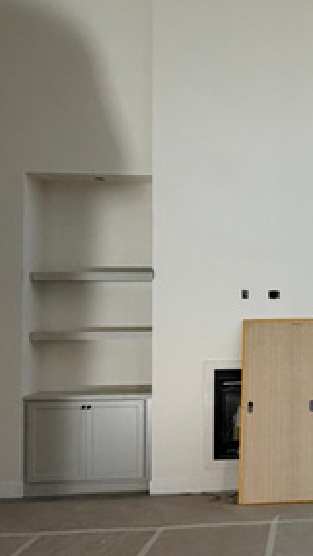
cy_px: 305
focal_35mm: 41
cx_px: 385
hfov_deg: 25.7
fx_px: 605
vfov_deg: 49.3
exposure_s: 1/60
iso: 500
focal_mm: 2.22
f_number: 2.2
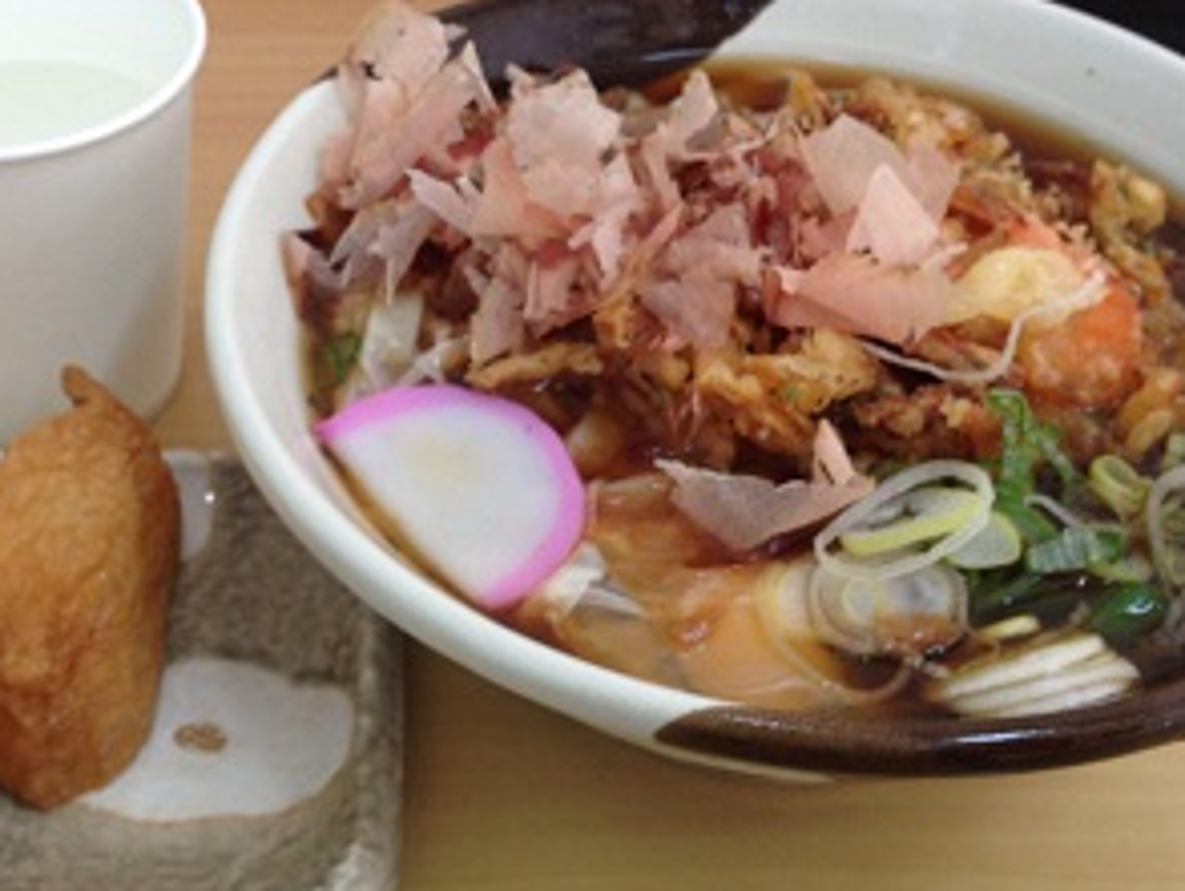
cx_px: 484
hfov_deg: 34.8
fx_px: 1884
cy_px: 347
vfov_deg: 26.5
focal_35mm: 55
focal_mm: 4.12
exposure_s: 1/20
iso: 64
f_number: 2.4
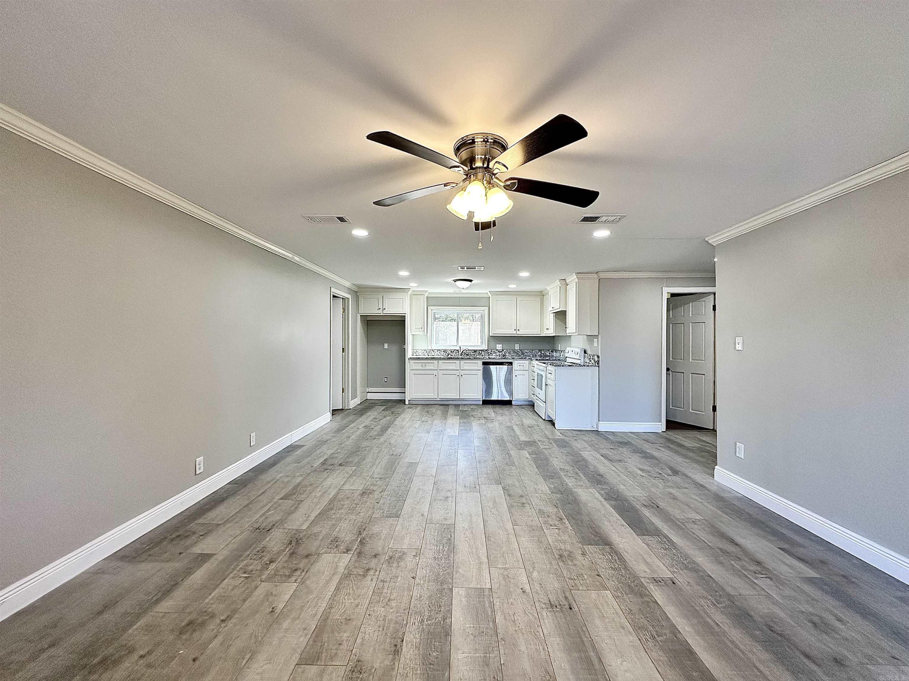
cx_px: 454
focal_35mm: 14
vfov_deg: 85.7
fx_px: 368
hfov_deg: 102.1
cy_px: 340
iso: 125
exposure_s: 1/120
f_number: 2.2
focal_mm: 2.22
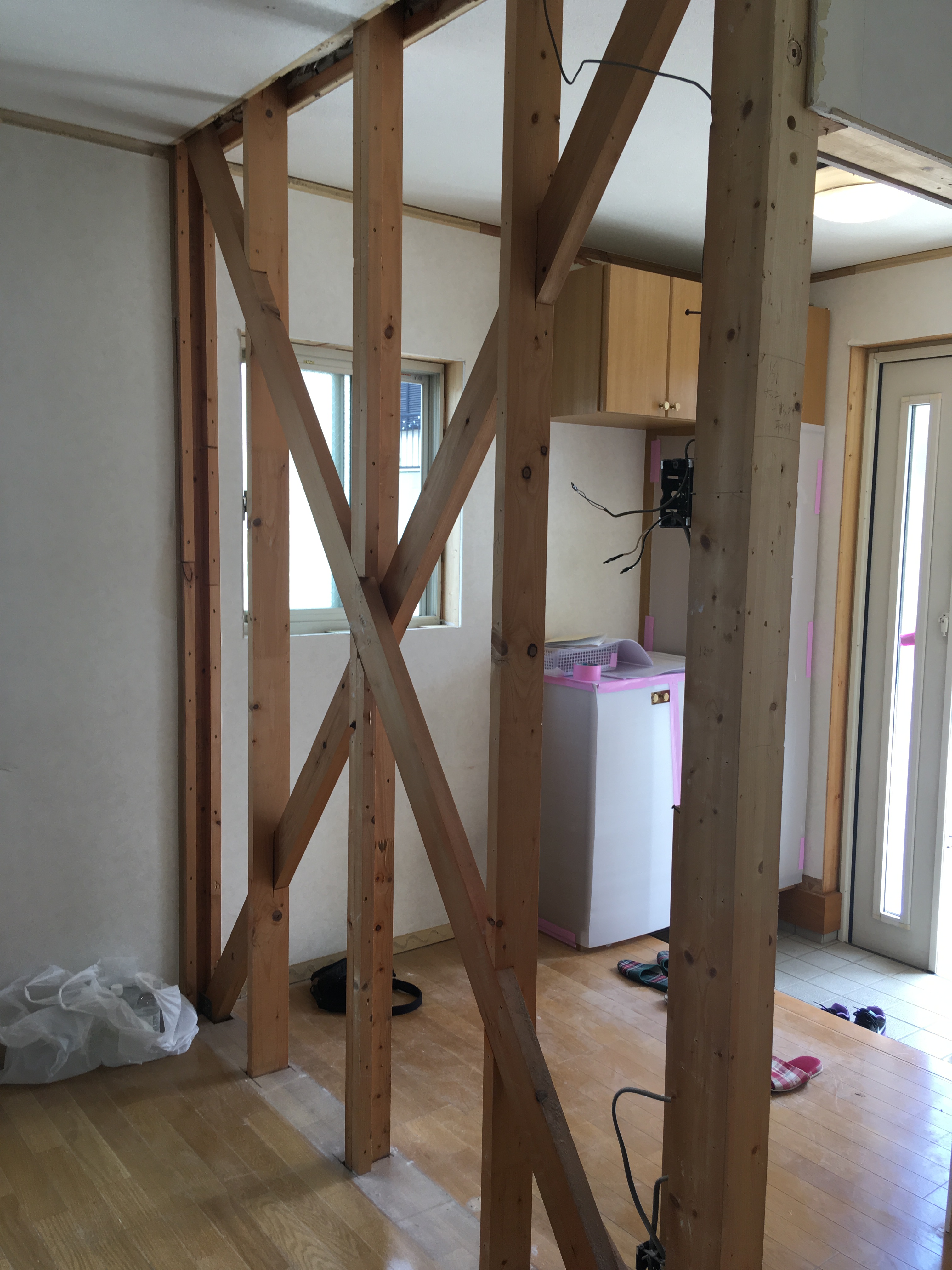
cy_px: 635
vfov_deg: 61.7
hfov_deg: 48.2
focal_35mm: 29
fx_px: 1063
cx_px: 476
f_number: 2.2
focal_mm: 4.15
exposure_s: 1/60
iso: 32
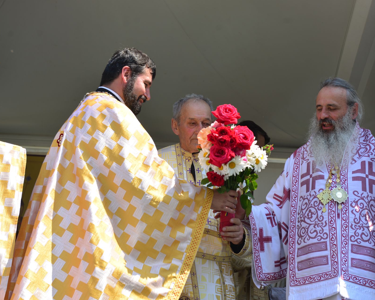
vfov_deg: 19.4
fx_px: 877
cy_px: 150
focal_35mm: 79
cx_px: 197
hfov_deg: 24.1
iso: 100
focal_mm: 70
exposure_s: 1/320
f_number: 4.5
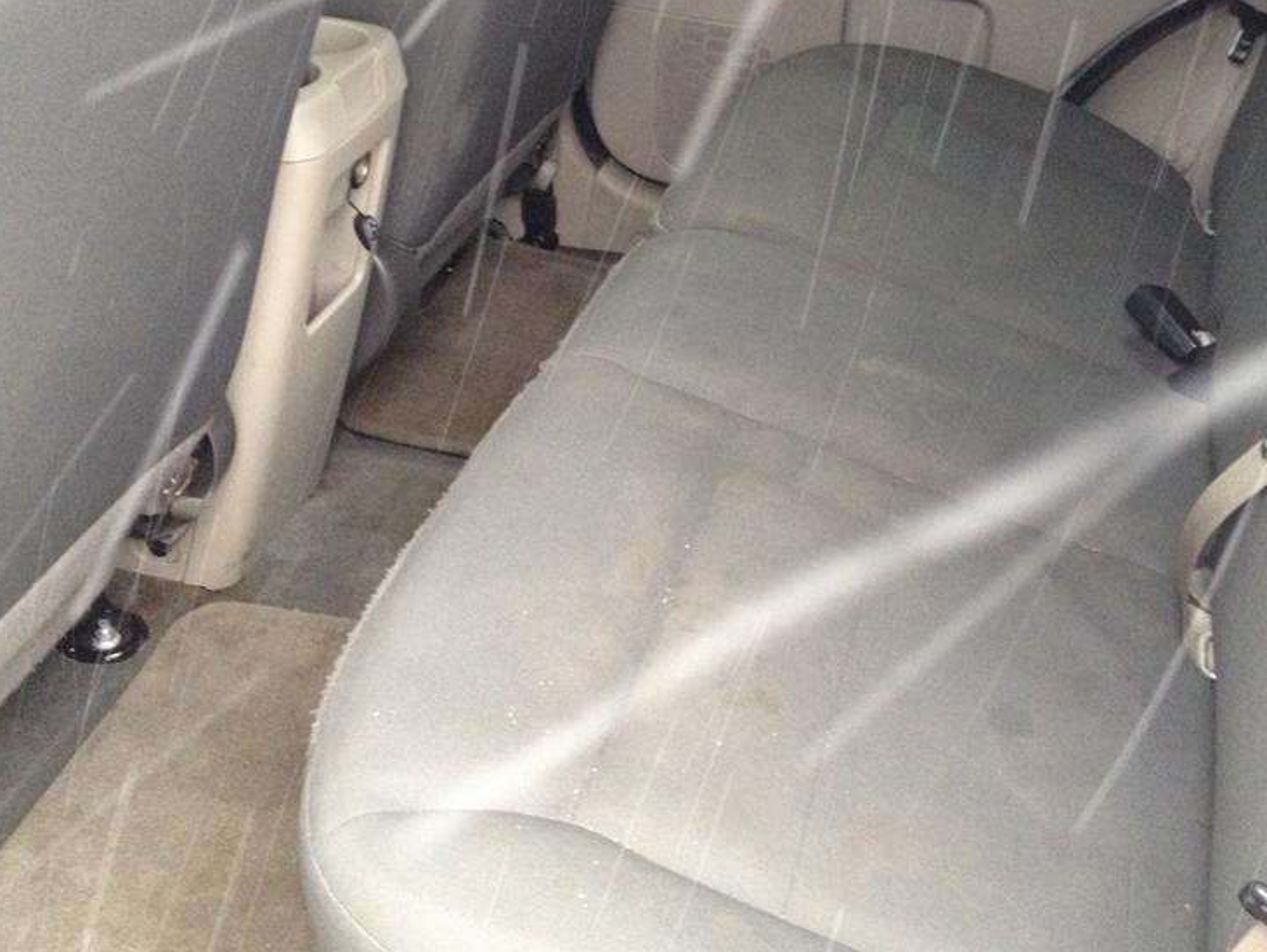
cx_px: 712
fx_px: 1794
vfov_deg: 29.6
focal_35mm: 49
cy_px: 345
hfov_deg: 38.8
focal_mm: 4.28
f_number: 2.4
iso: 250
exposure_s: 1/20
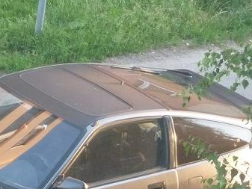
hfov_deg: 3.6
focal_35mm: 547
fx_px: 3984
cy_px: 183
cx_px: 39
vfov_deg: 2.7
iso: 400
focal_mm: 32.3
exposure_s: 1/50
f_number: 4.8
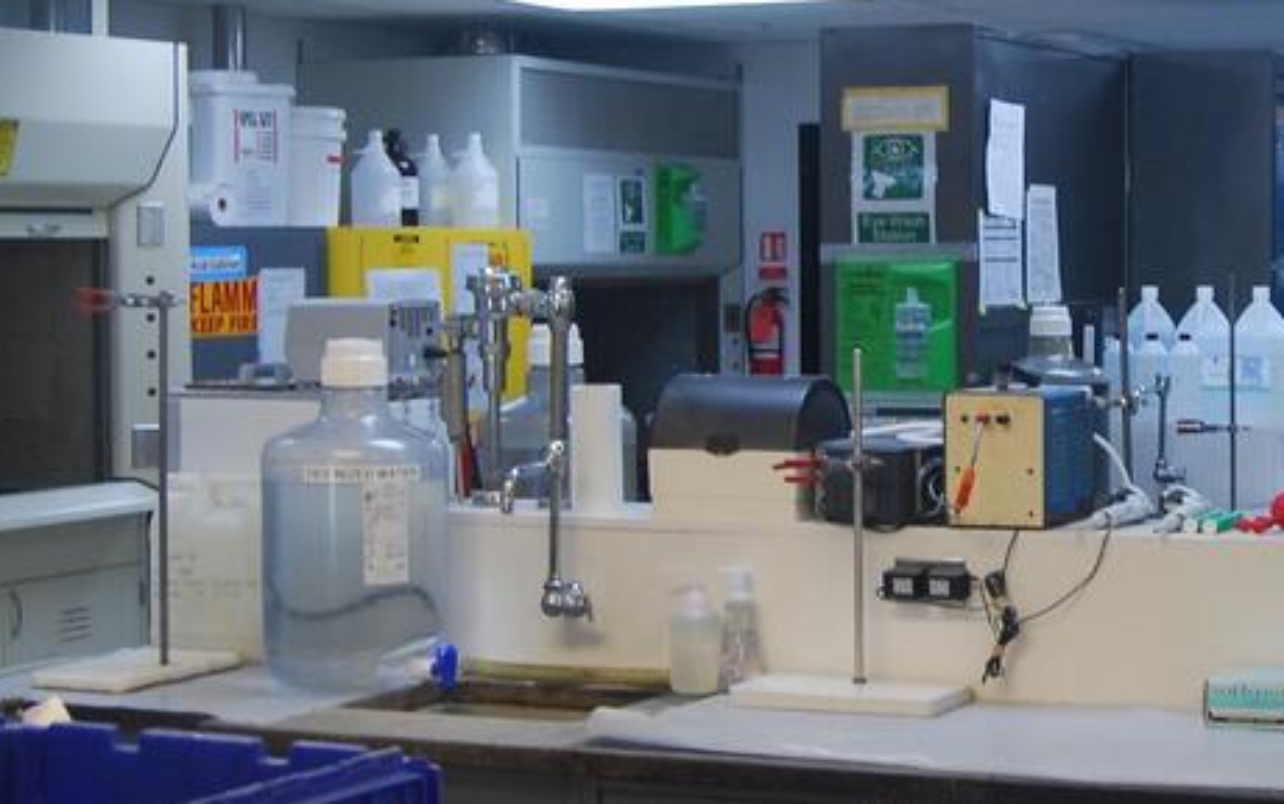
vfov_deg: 16.3
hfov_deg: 25.4
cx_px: 1019
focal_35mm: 80
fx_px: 2801
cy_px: 240
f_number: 3.5
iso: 400
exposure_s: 1/25
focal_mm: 18
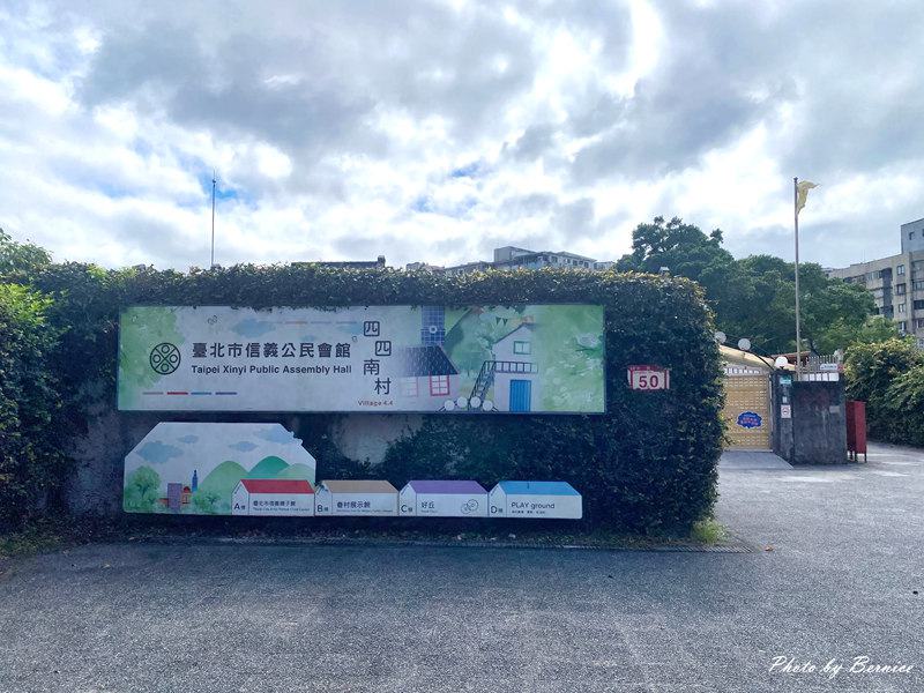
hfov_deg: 67.3
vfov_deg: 53.1
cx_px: 462
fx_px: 694
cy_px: 346
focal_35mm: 26
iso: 32
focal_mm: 4.25
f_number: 1.8
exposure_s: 1/7692
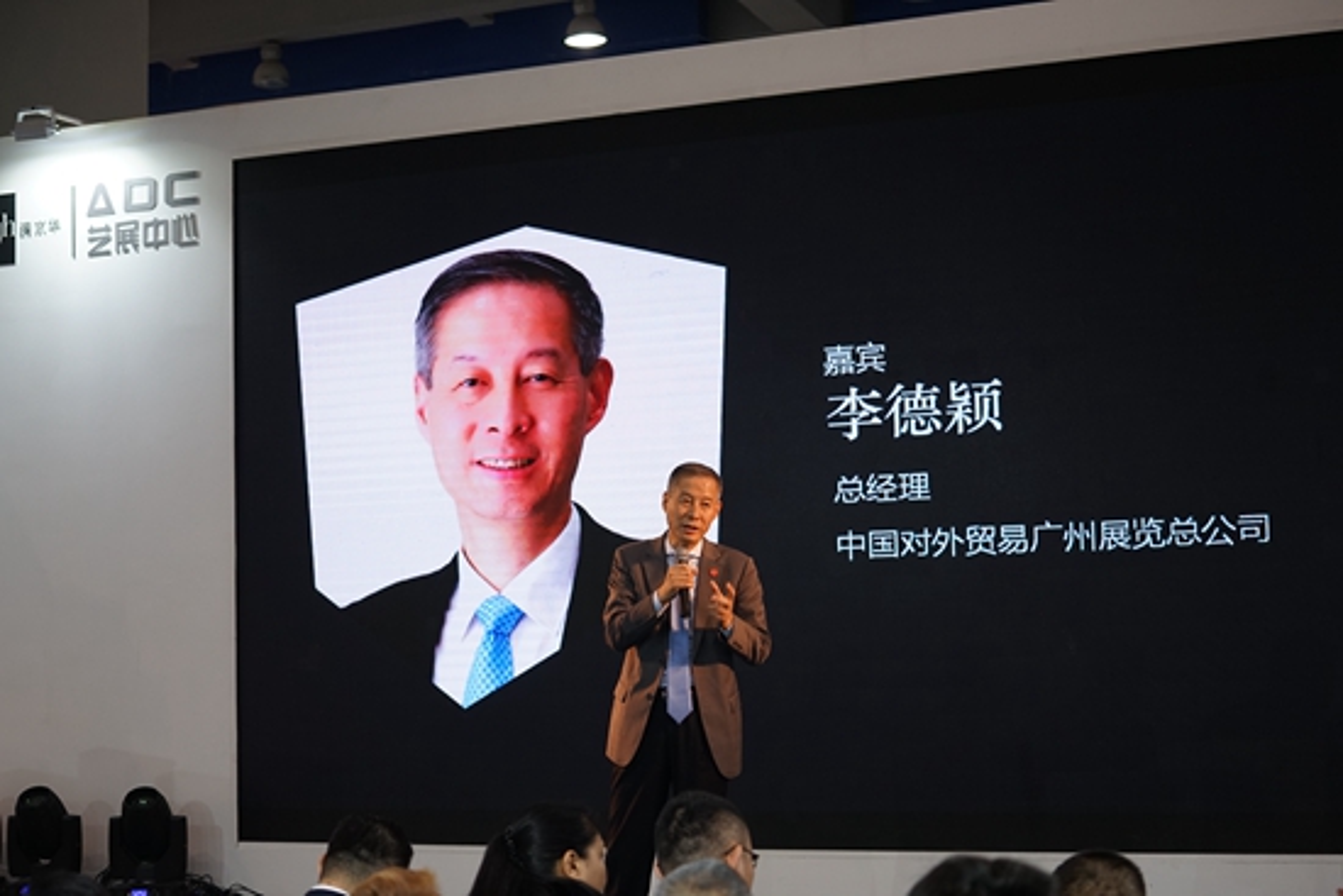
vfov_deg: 19.5
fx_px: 2612
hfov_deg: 28.8
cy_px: 448
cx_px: 672
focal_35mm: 70
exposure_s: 1/100
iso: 800
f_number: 4
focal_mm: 70
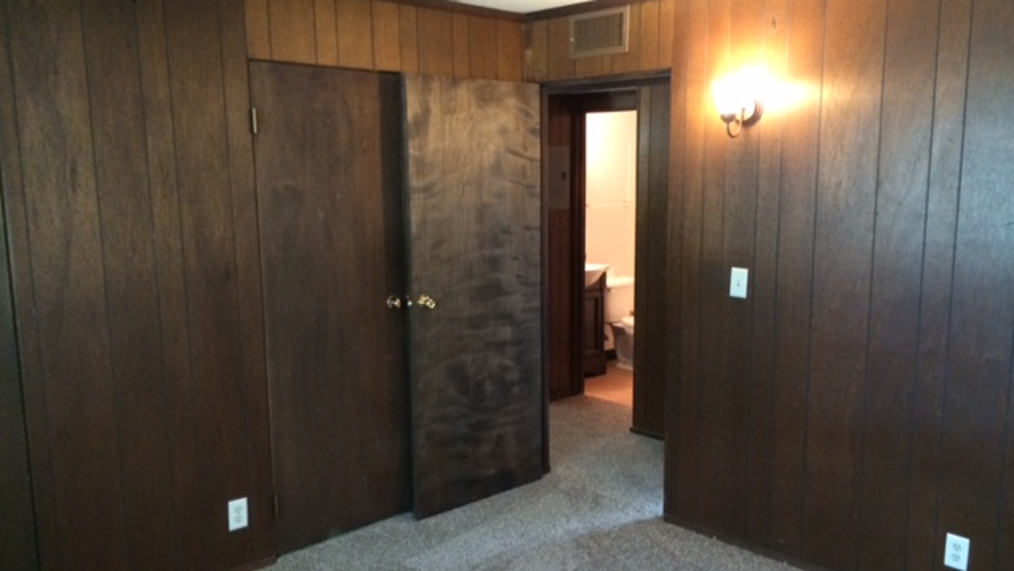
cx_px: 510
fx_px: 888
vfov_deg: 35.6
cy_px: 312
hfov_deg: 59.5
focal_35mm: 33
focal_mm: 4.12
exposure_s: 1/15
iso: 320
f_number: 2.2
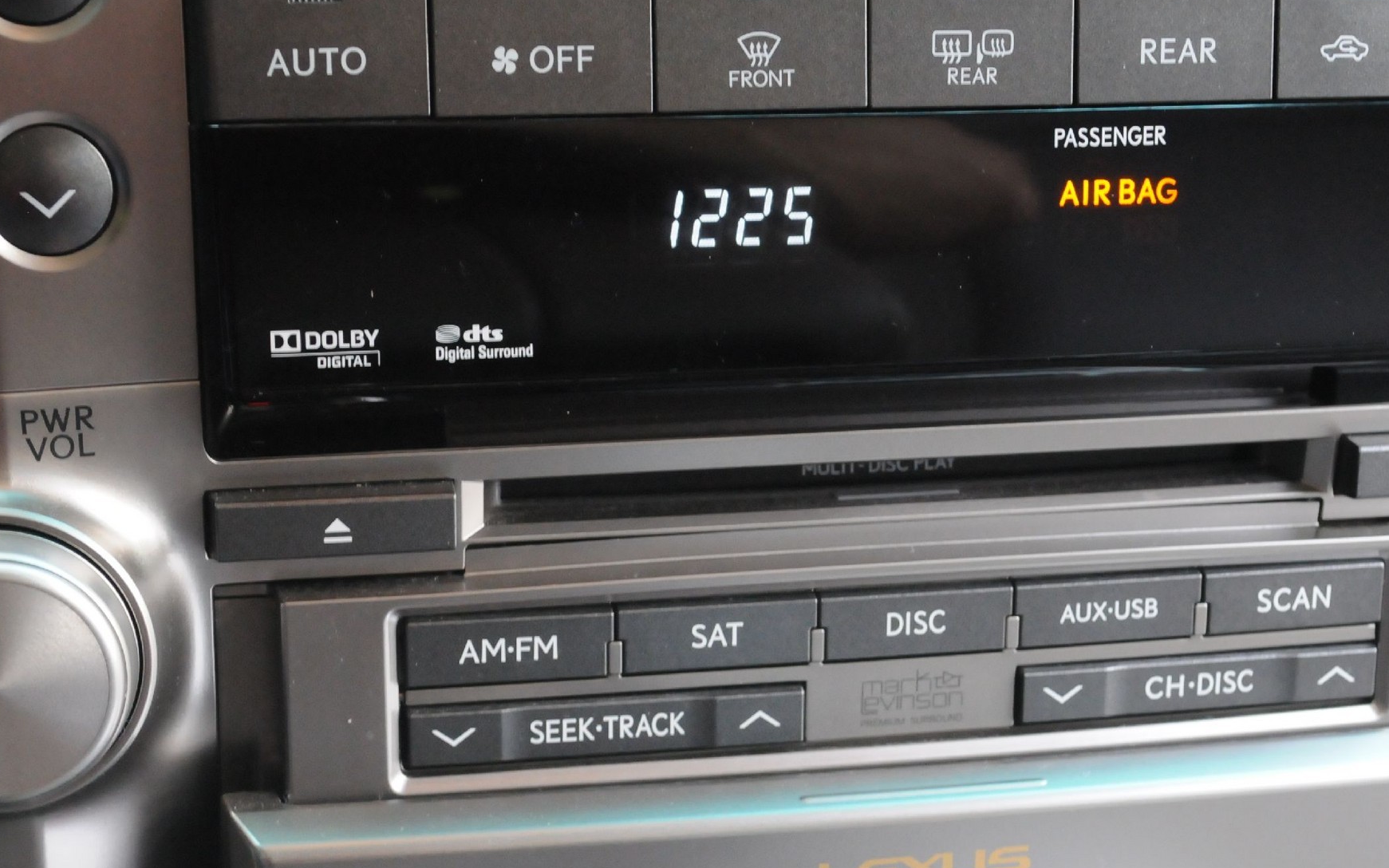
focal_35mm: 77
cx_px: 837
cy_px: 564
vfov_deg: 17.0
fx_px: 2905
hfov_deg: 26.8
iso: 2000
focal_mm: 35
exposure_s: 1/50
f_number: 6.3
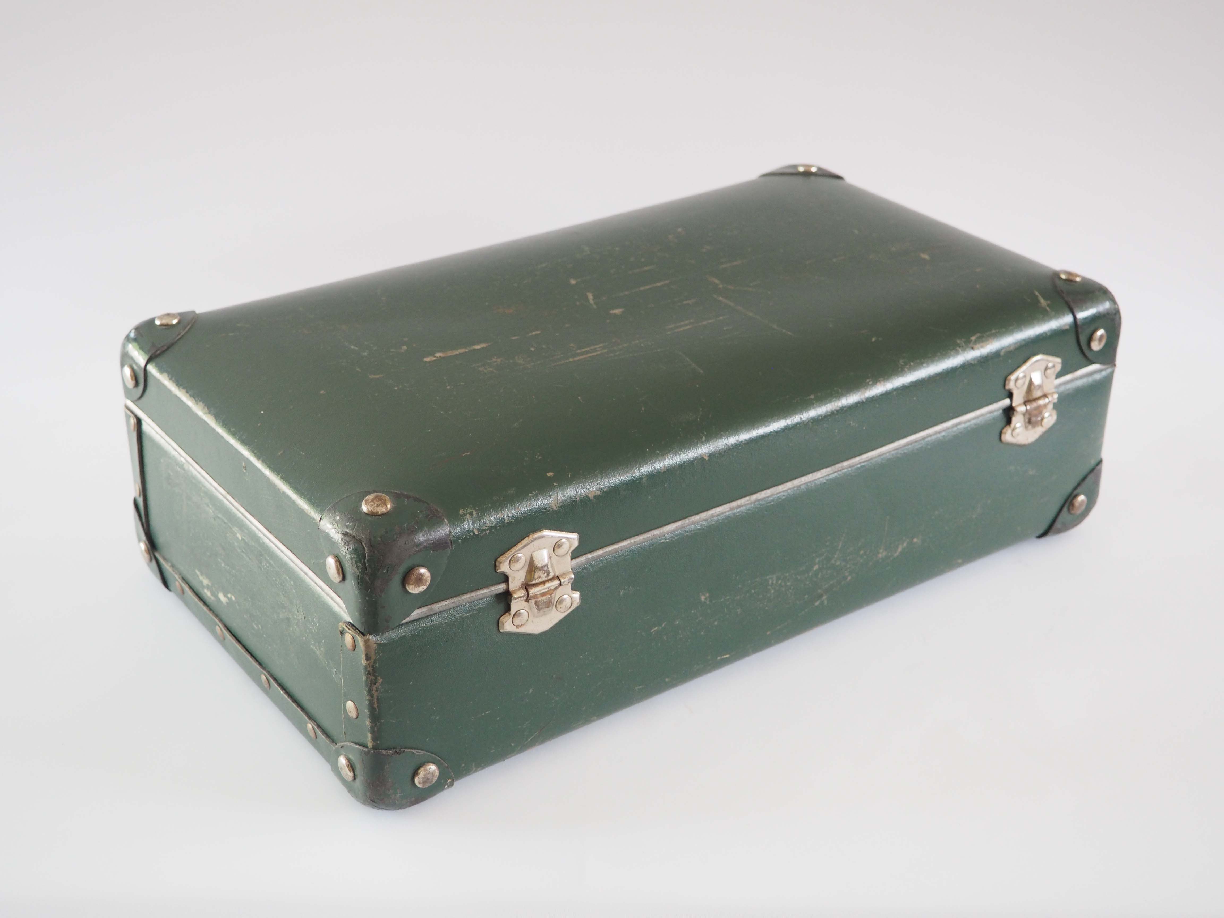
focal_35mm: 50
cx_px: 612
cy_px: 459
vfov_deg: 29.1
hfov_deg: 38.2
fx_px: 1768
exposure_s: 1/60
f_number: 4.5
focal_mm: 25
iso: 1000
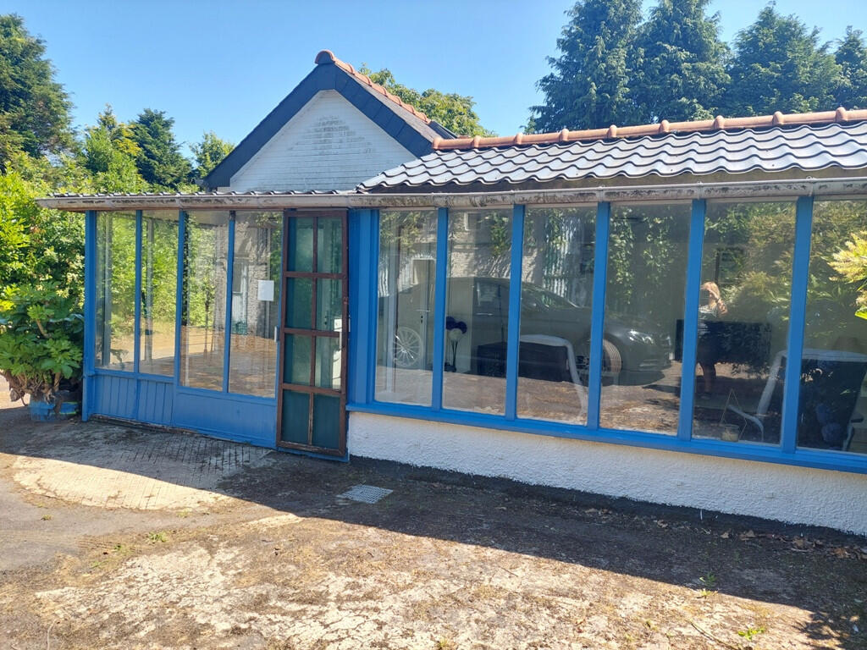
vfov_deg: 54.9
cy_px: 325
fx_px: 626
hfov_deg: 69.4
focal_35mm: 25
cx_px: 434
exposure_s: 1/336
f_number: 1.8
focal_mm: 5.23
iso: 40
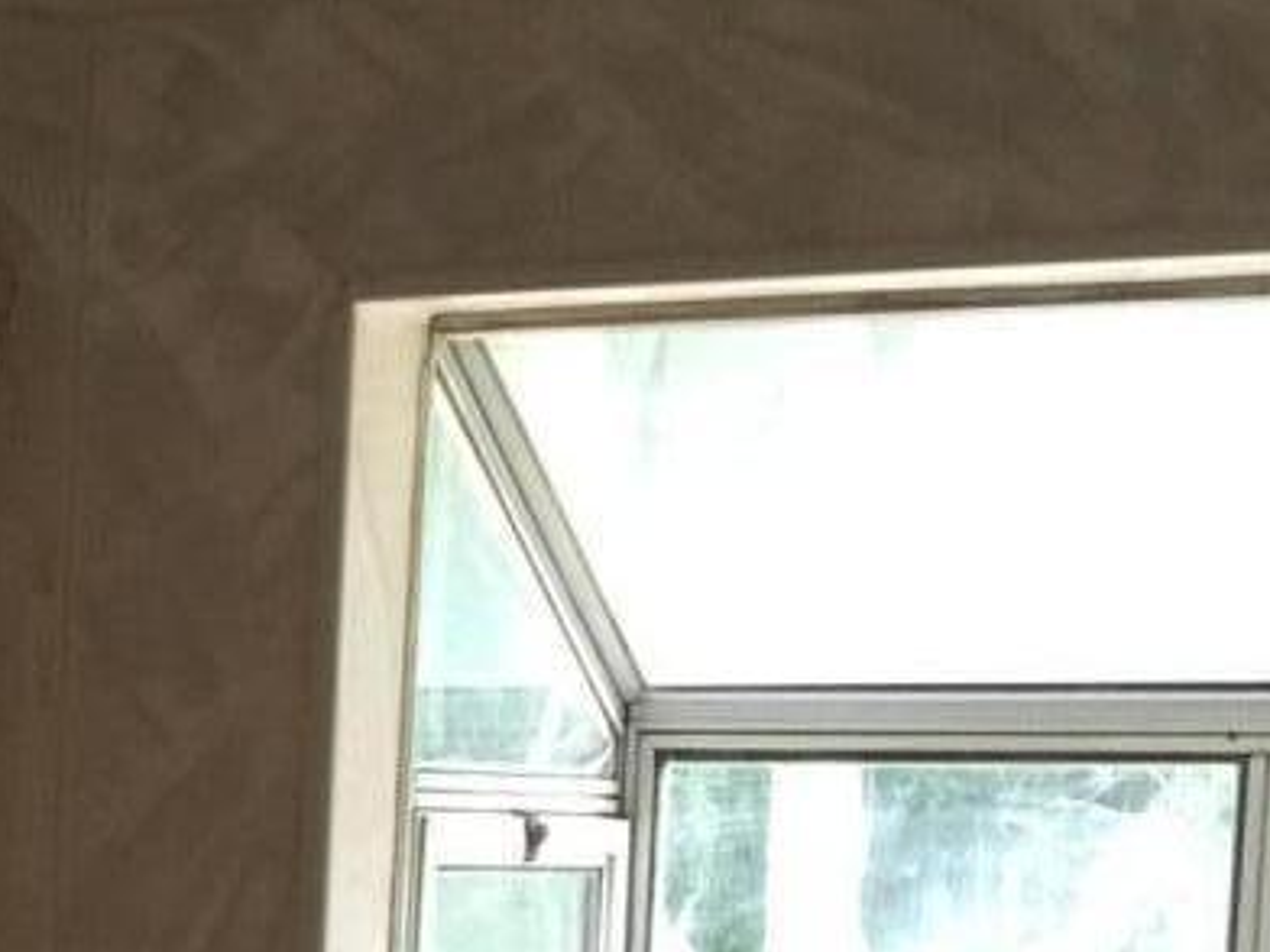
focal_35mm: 148
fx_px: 5430
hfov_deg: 11.9
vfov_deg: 9.7
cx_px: -1238
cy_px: 1519
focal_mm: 4.15
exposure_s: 1/15
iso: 32
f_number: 2.2
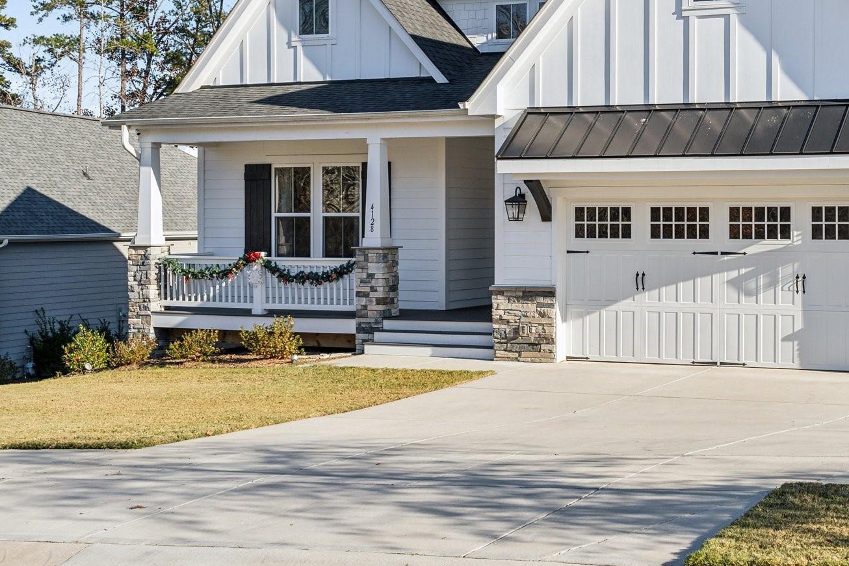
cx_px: 664
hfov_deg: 33.6
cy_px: 132
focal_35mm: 58
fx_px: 1368
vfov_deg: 23.1
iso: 100
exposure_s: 1/640
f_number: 5
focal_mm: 37
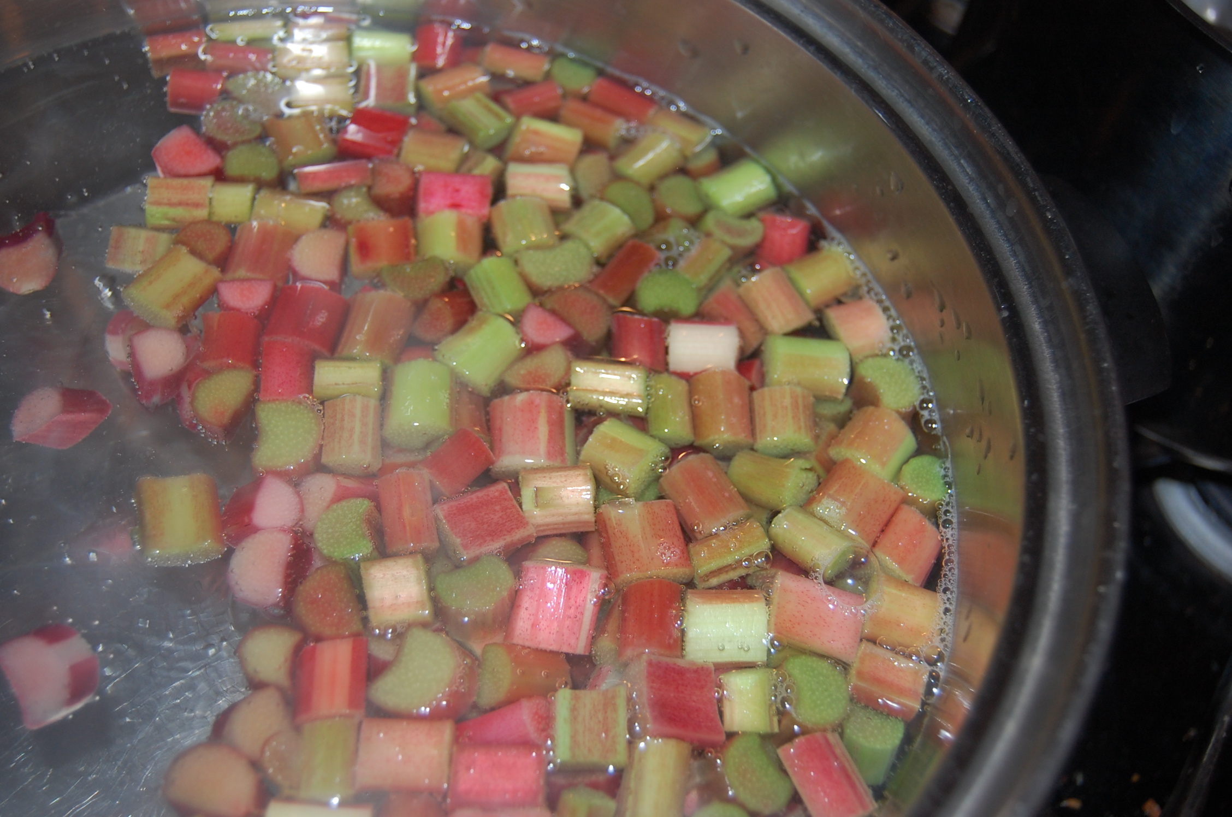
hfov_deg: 46.5
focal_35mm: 42
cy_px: 408
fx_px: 1435
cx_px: 616
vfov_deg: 31.8
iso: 400
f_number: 4.2
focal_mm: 28
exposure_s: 1/60
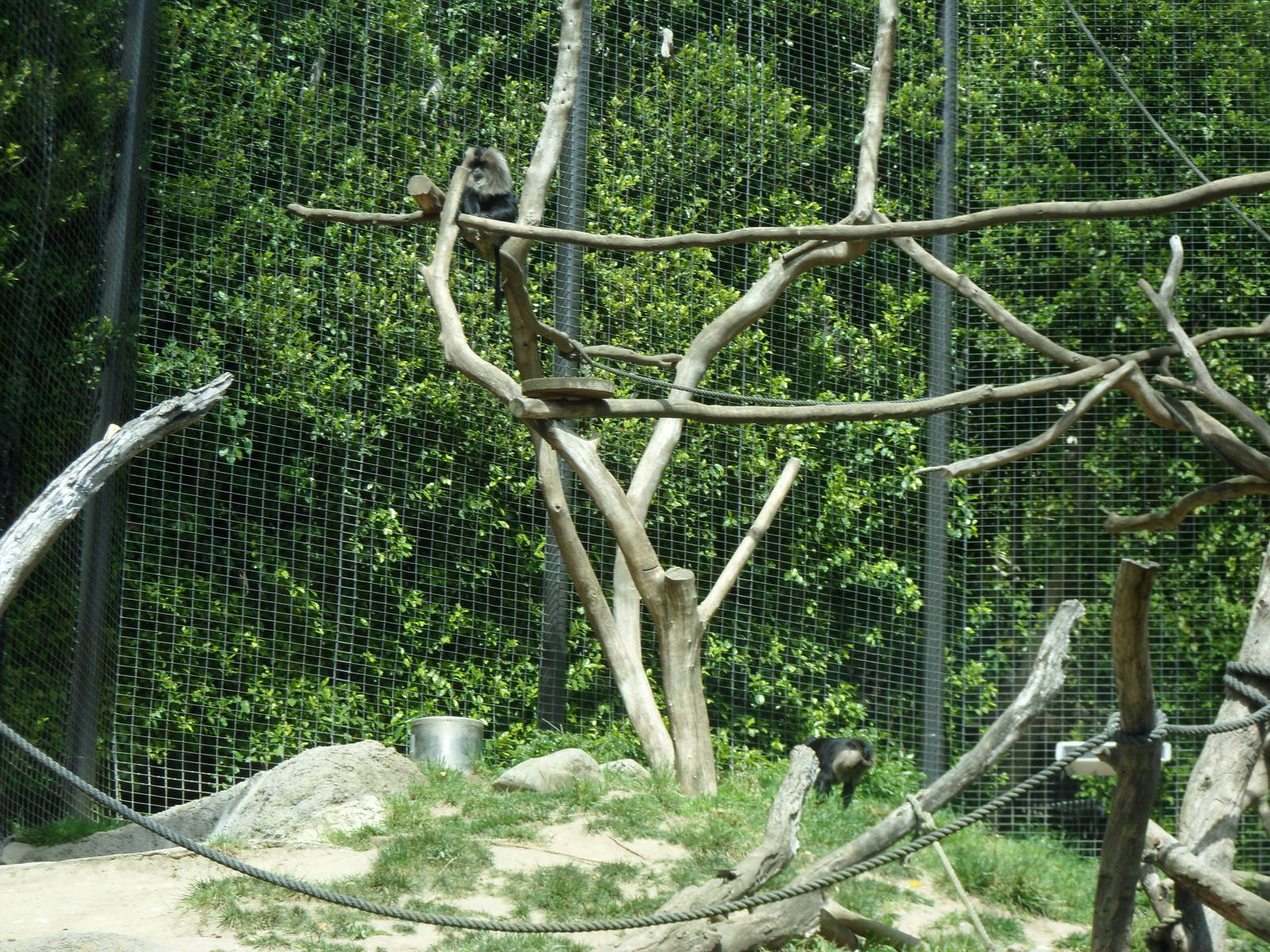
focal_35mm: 105
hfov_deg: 18.7
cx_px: 635
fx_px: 3852
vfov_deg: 14.1
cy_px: 476
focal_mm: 17.7
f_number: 5.3
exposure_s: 1/125
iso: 80
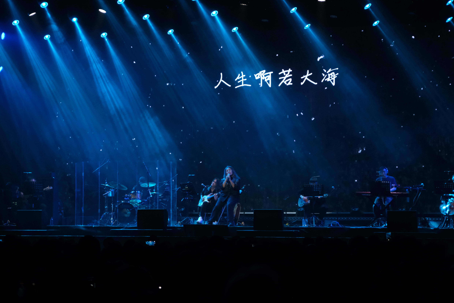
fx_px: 971
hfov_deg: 26.3
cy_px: 138
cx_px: 203
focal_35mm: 77
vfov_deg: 17.7
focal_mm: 39
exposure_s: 1/400
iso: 4000
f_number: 3.6
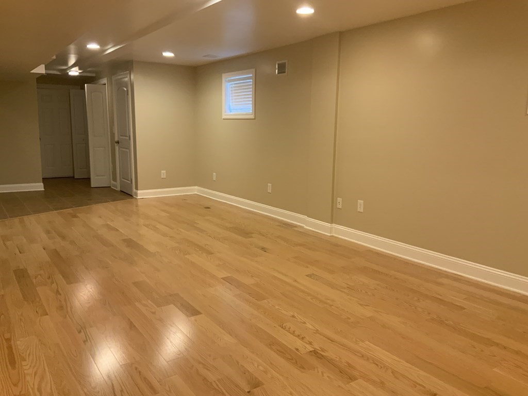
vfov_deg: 48.2
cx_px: 264
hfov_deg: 61.7
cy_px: 198
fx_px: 442
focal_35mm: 29
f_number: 1.8
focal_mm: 3
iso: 160
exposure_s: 1/60
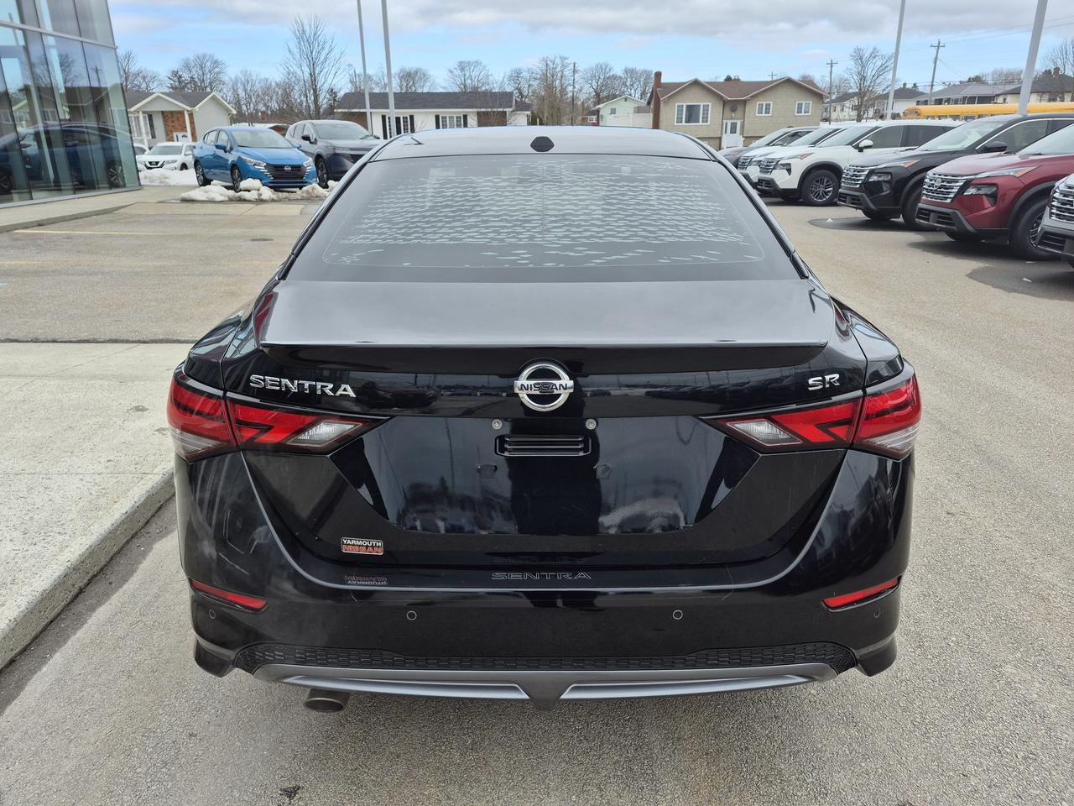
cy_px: 403
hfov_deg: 73.9
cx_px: 537
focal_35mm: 23
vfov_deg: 58.9
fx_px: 714
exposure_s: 1/766
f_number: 1.8
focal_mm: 5.4
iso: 25
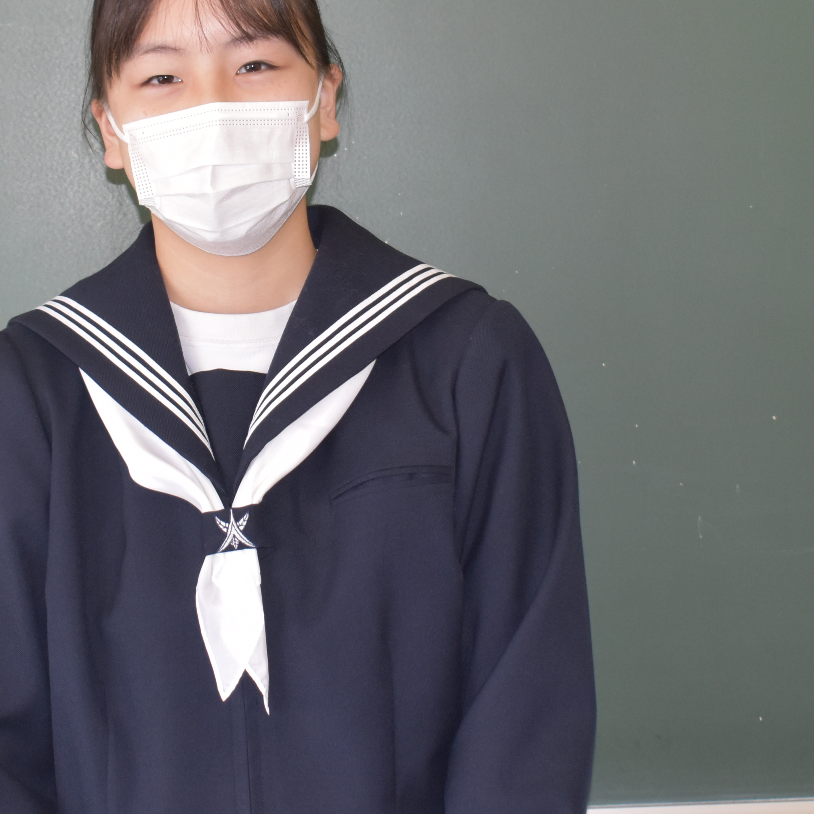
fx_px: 2900
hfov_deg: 16.0
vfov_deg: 15.9
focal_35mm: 109
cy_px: 257
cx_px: 286
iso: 800
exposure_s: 1/100
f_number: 5
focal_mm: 32
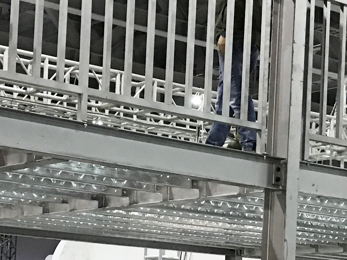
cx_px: 173
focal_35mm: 107
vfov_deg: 13.7
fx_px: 1072
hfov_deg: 18.4
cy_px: 251
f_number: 1.8
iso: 100
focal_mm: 3.99
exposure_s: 1/14
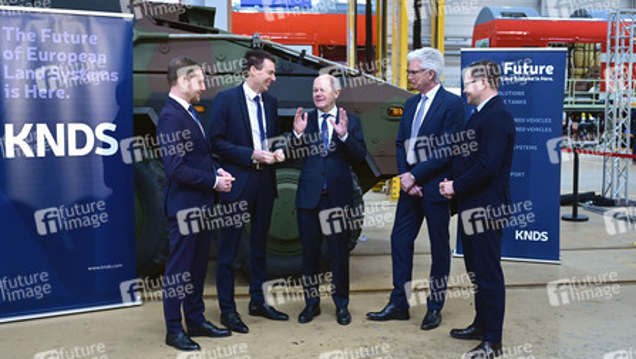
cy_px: 182
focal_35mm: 38
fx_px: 641
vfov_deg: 31.2
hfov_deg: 52.8
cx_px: 318
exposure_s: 1/400
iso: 3200
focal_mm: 36
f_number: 3.2
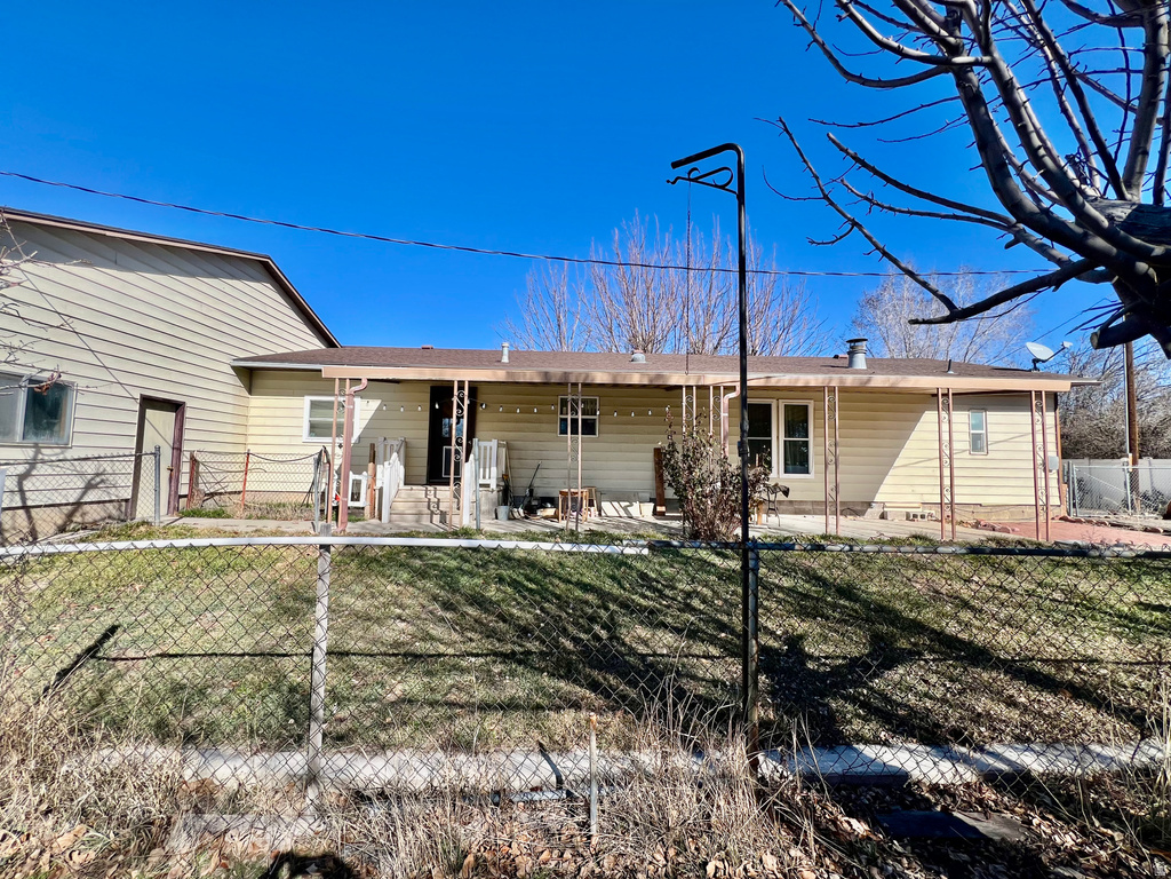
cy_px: 440
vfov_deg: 89.9
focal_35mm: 13
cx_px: 586
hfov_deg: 106.2
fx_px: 440
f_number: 1.8
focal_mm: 1.57
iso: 32
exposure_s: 1/1024
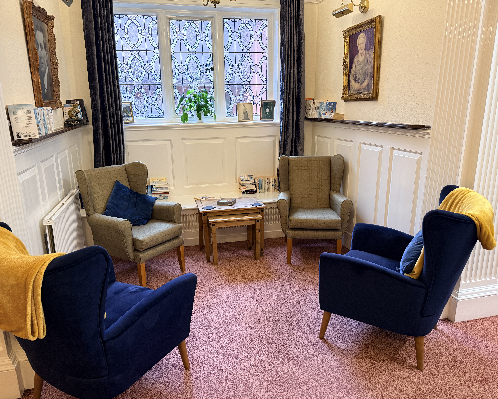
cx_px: 237
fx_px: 368
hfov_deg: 68.1
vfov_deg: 56.8
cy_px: 200
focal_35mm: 25
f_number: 1.78
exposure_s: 1/50
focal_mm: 6.76
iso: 250
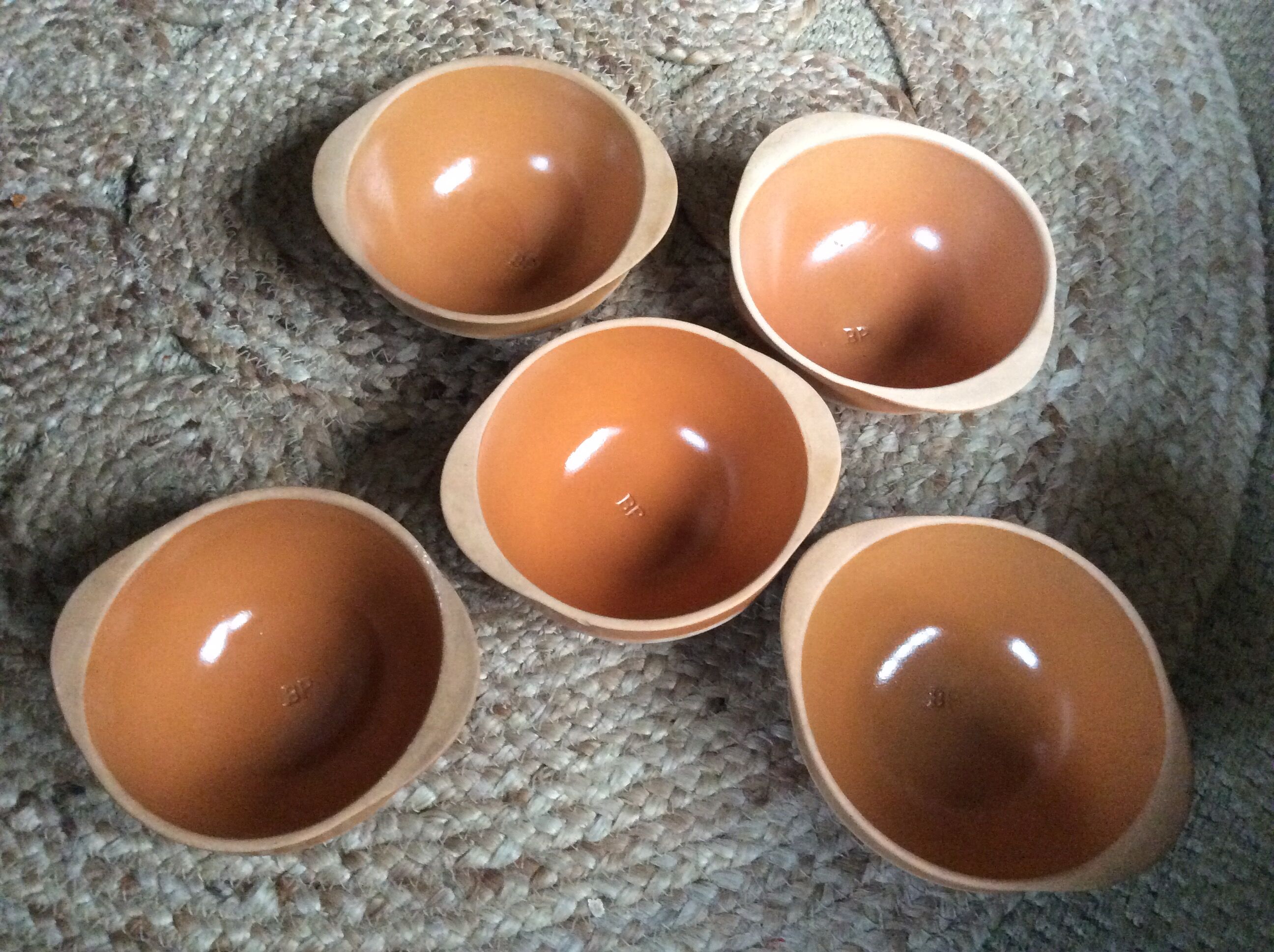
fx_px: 1176
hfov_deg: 56.9
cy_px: 476
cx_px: 637
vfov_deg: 44.1
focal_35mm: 32
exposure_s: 1/17
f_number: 2.4
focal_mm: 3.3
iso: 500
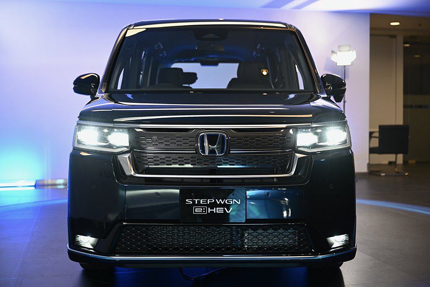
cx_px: 215
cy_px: 144
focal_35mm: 51
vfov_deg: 26.5
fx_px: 609
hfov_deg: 38.9
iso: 2000
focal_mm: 51
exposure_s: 1/200
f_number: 2.8
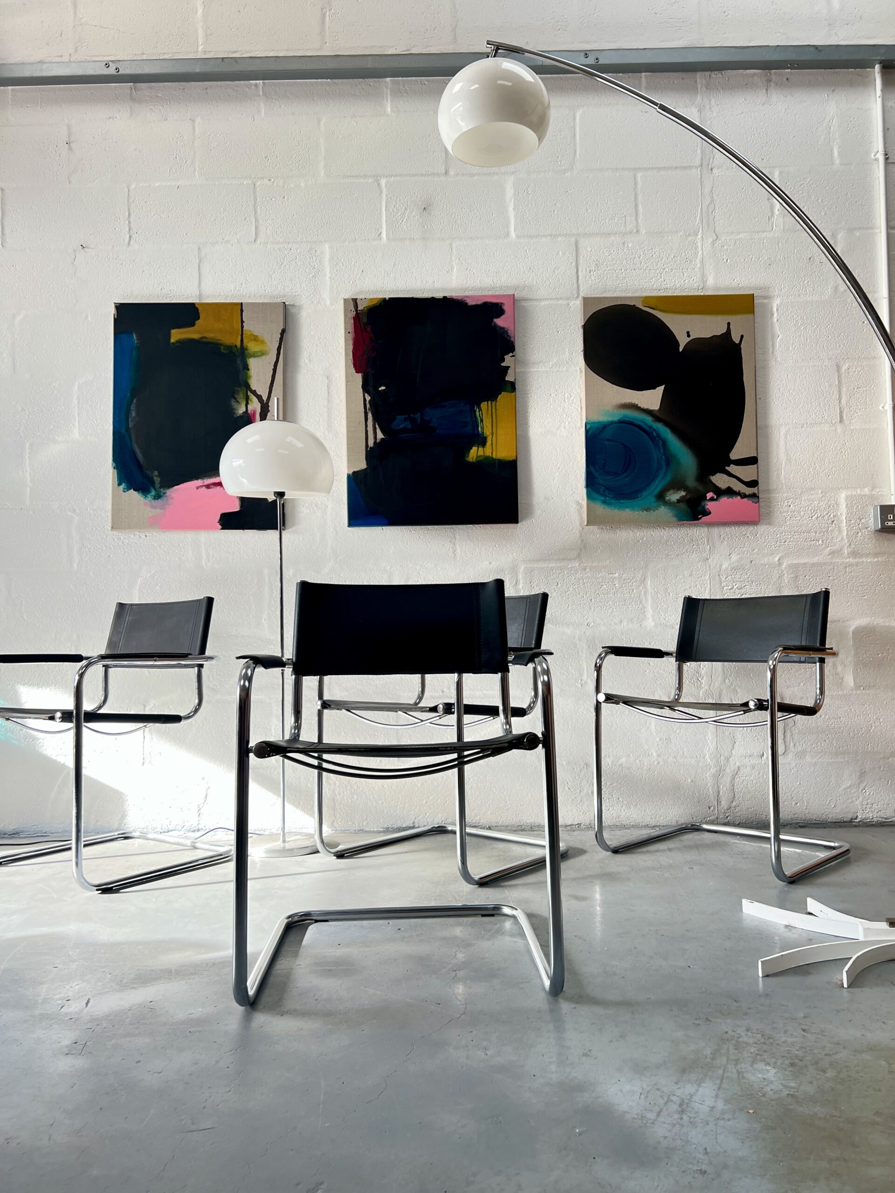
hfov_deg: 53.1
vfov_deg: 67.3
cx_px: 448
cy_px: 596
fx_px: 896
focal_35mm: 26
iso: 50
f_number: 1.5
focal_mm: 5.7
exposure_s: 1/195
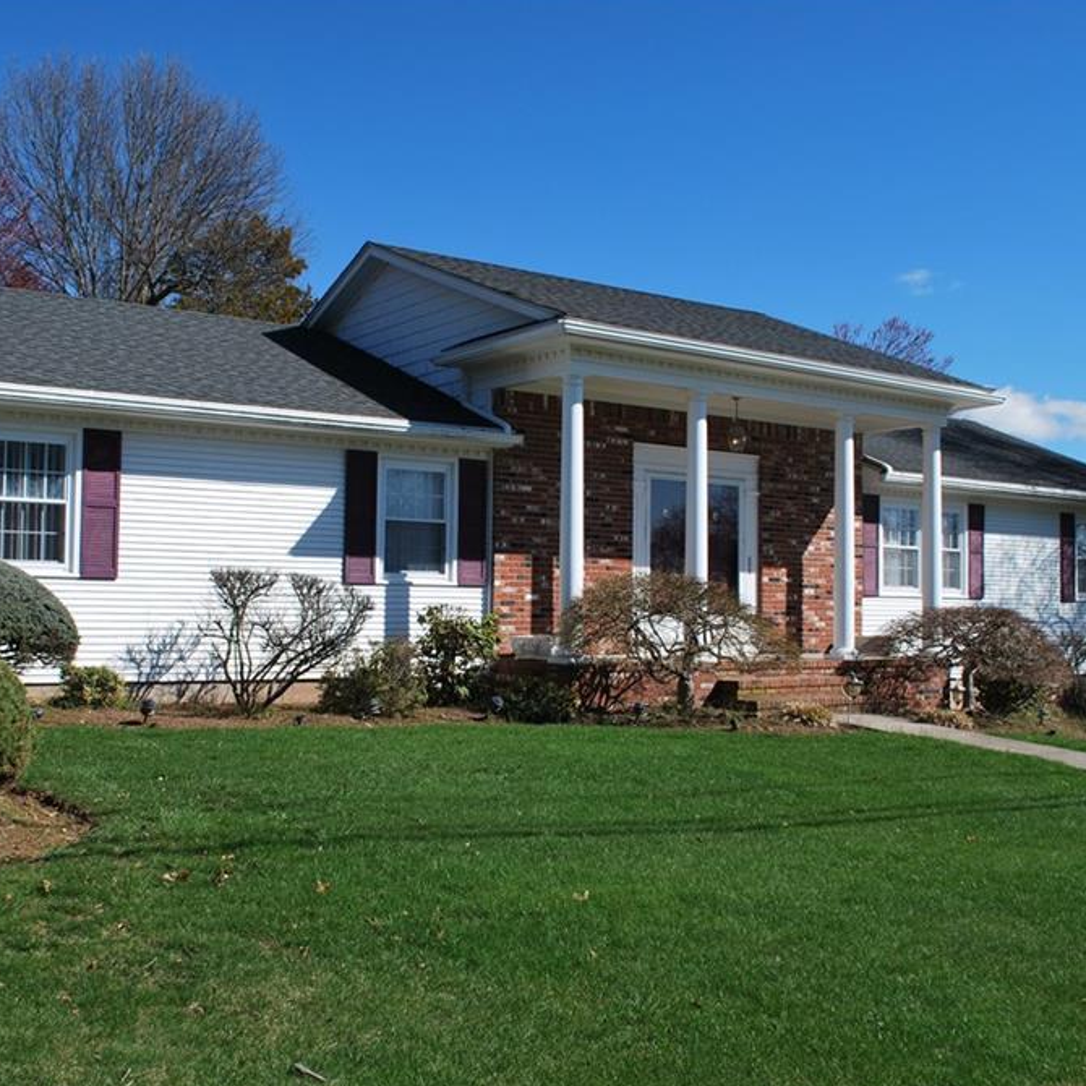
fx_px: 1384
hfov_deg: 42.7
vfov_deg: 42.8
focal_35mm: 39
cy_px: 541
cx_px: 467
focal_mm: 20
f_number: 9
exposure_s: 1/320
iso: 100
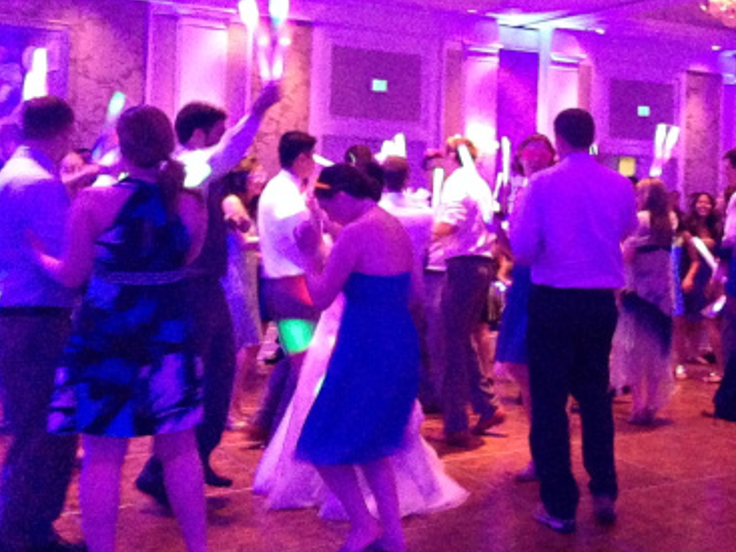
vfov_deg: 14.1
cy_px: 169
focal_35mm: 105
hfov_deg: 18.6
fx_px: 2232
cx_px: 525
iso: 2000
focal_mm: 4.12
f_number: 2.4
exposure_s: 1/15
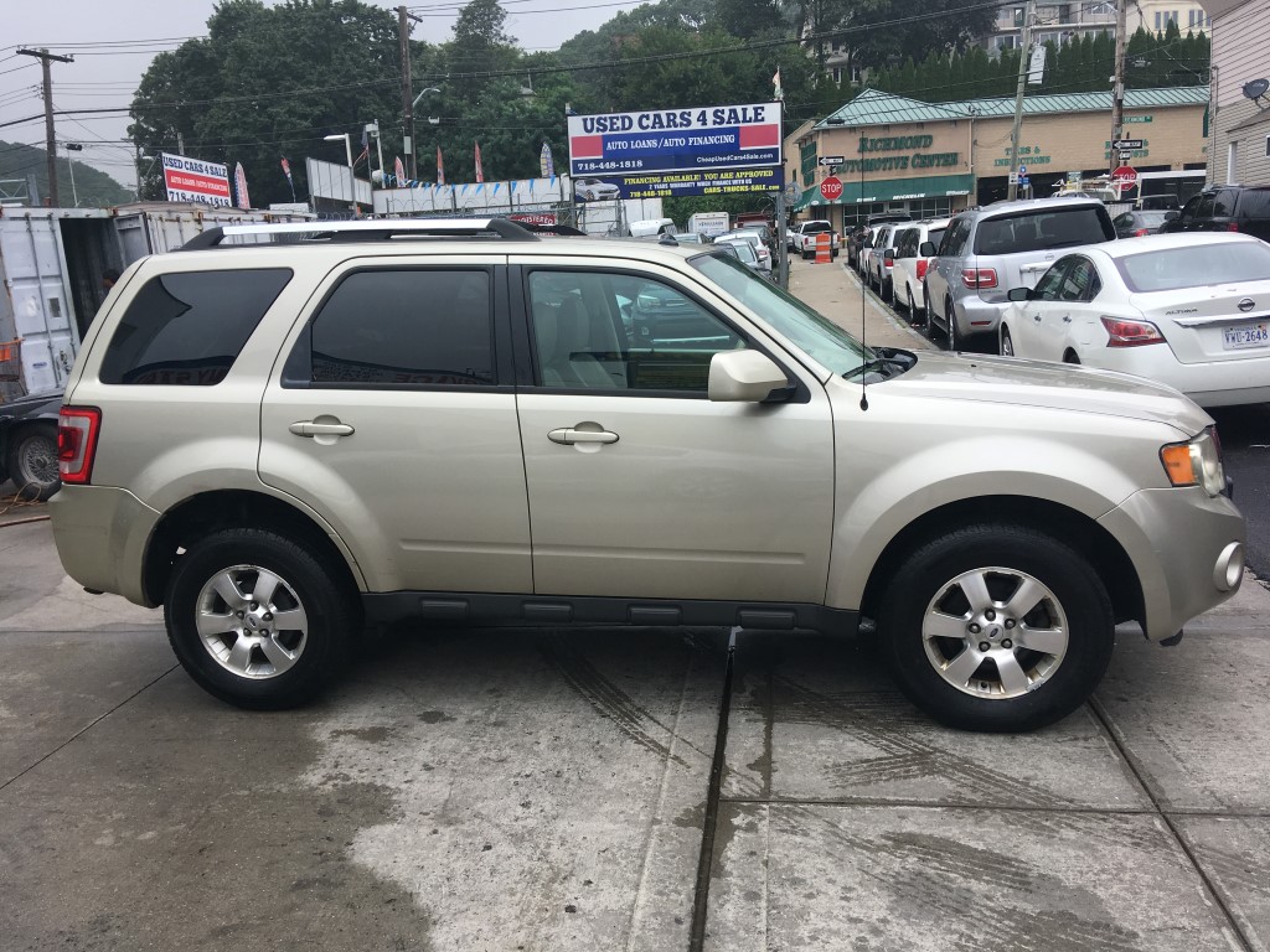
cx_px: 635
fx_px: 1064
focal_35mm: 29
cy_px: 476
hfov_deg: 61.7
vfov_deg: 48.2
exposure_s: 1/855
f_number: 2.2
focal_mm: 4.15
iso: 25
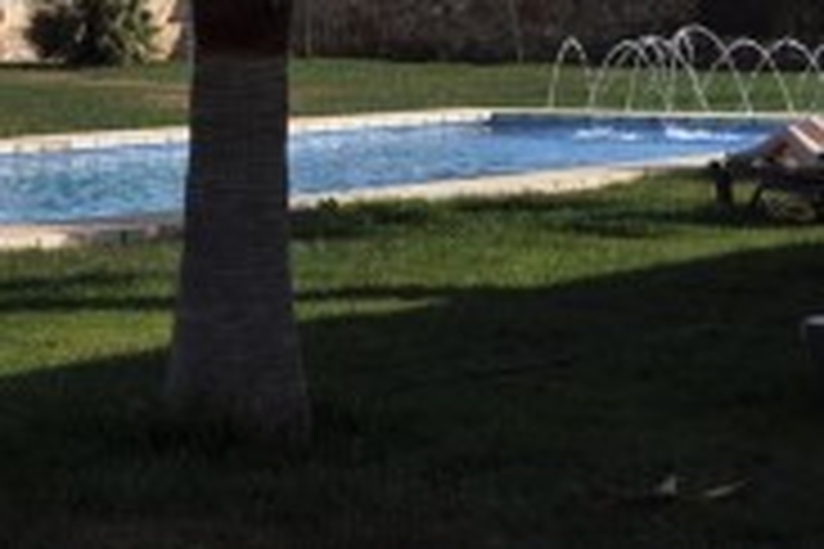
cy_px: -205
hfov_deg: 15.0
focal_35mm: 134
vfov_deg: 10.0
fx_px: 3067
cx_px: -5
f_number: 8
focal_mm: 32
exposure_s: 1/1000
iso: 200
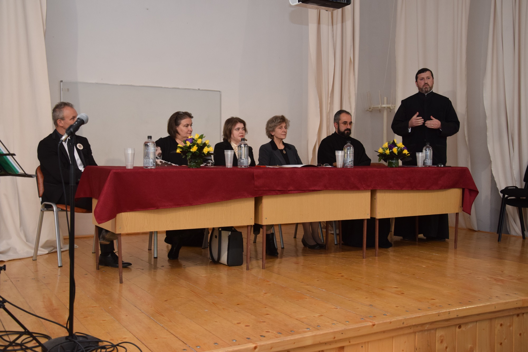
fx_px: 616
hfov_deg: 46.4
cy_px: 176
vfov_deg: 31.9
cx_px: 264
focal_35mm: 42
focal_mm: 28
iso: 800
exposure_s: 1/80
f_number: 6.3
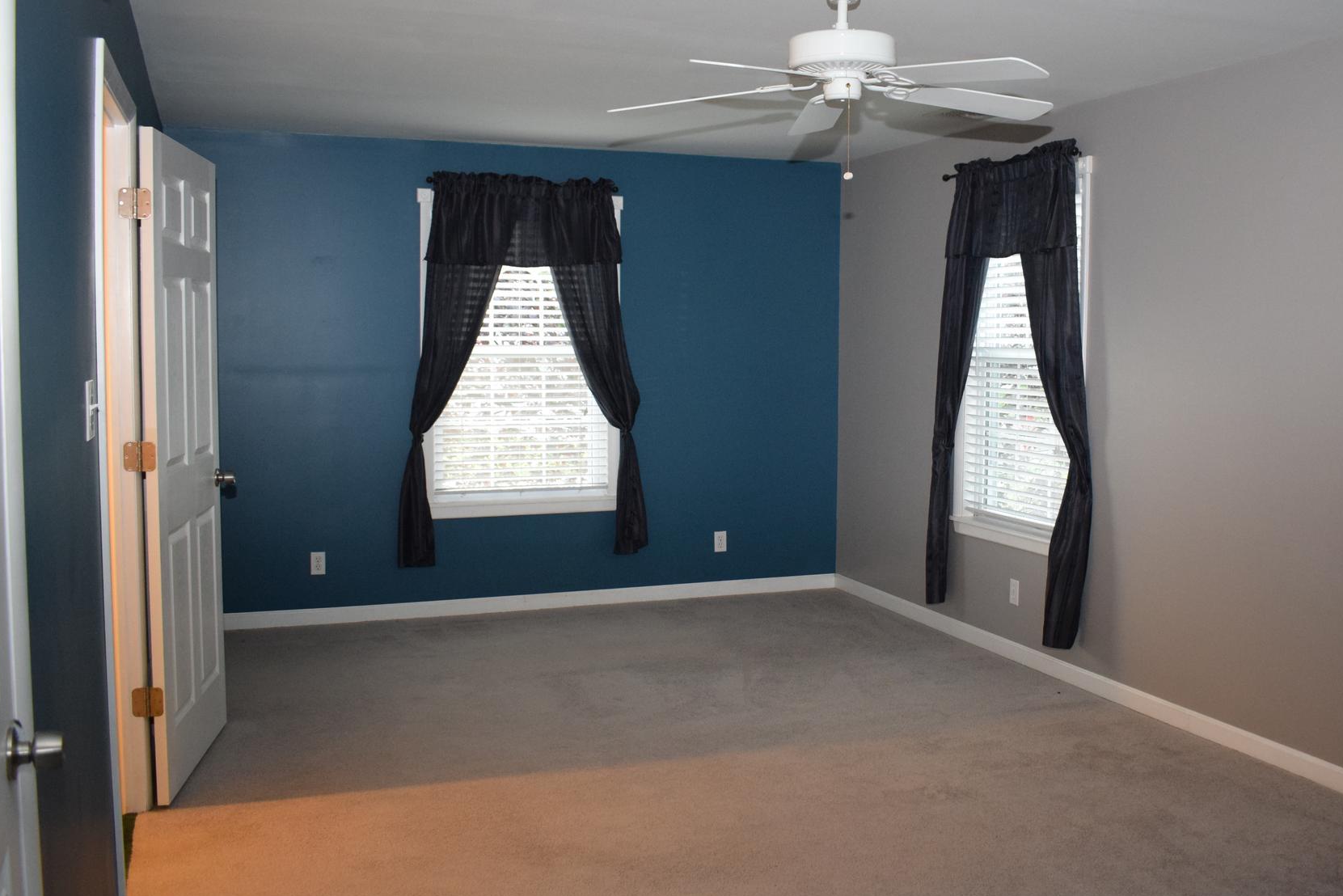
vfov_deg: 36.0
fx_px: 1380
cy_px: 436
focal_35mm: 37
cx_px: 808
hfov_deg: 51.5
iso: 1800
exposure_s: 1/60
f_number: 3.5
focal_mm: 20
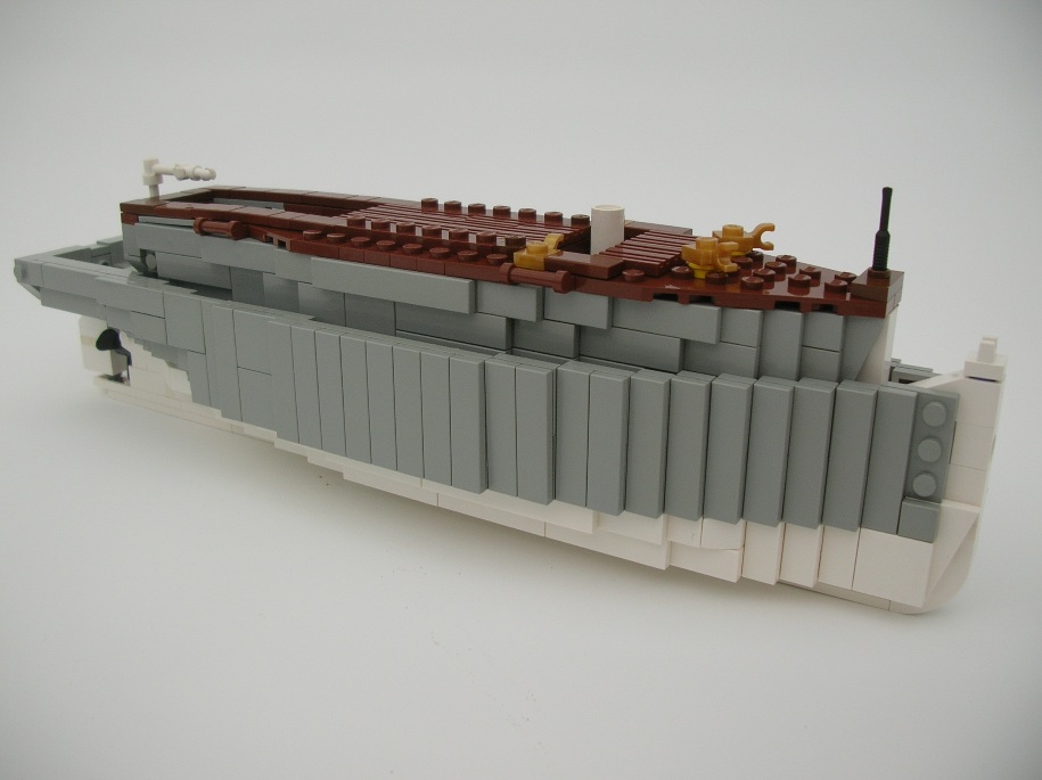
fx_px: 1053
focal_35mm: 35
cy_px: 390
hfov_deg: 52.7
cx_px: 521
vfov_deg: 40.7
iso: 50
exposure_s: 1/394
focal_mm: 5.8
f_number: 2.8
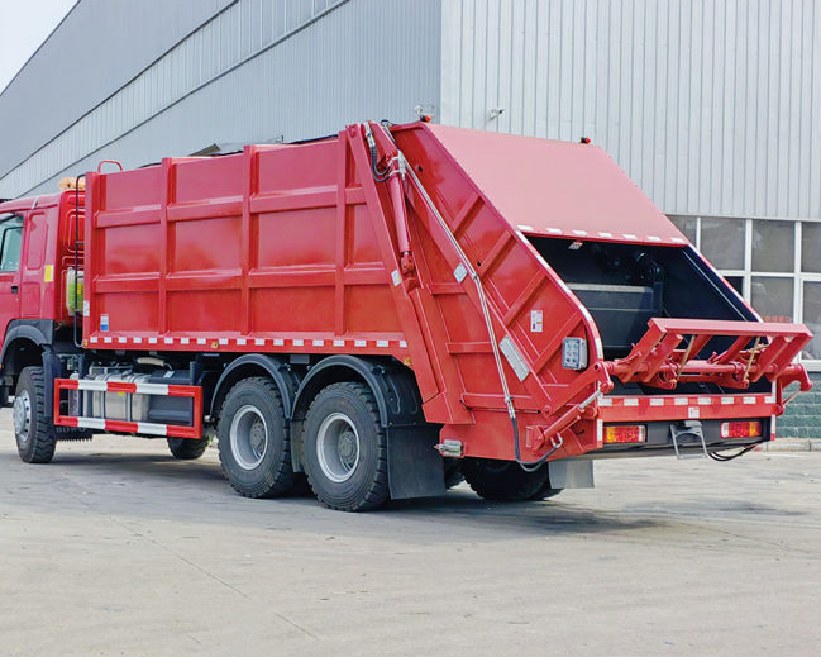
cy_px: 366
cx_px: 385
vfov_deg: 23.5
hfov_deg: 29.1
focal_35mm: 65
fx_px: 1579
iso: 80
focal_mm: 5.52
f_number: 1.9
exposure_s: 1/2392
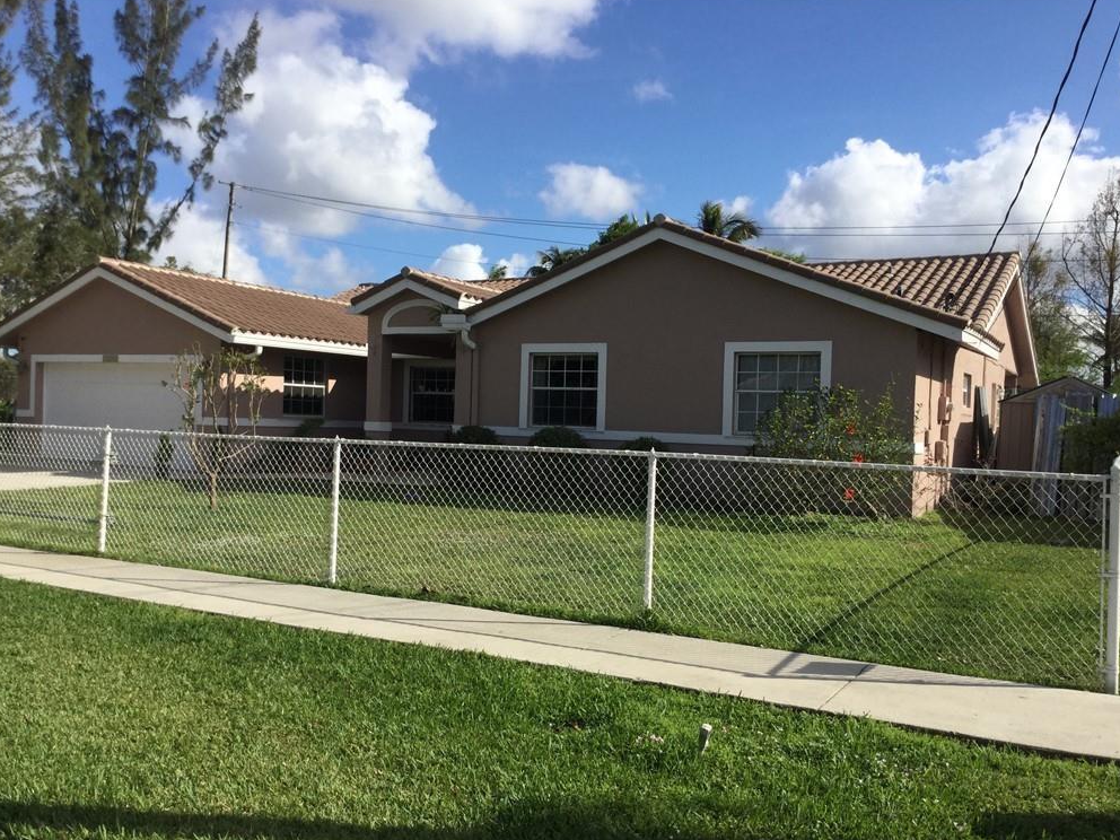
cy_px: 426
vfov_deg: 44.2
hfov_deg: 56.8
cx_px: 554
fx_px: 1035
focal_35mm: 32
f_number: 2.4
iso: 25
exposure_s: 1/1294
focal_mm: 3.3
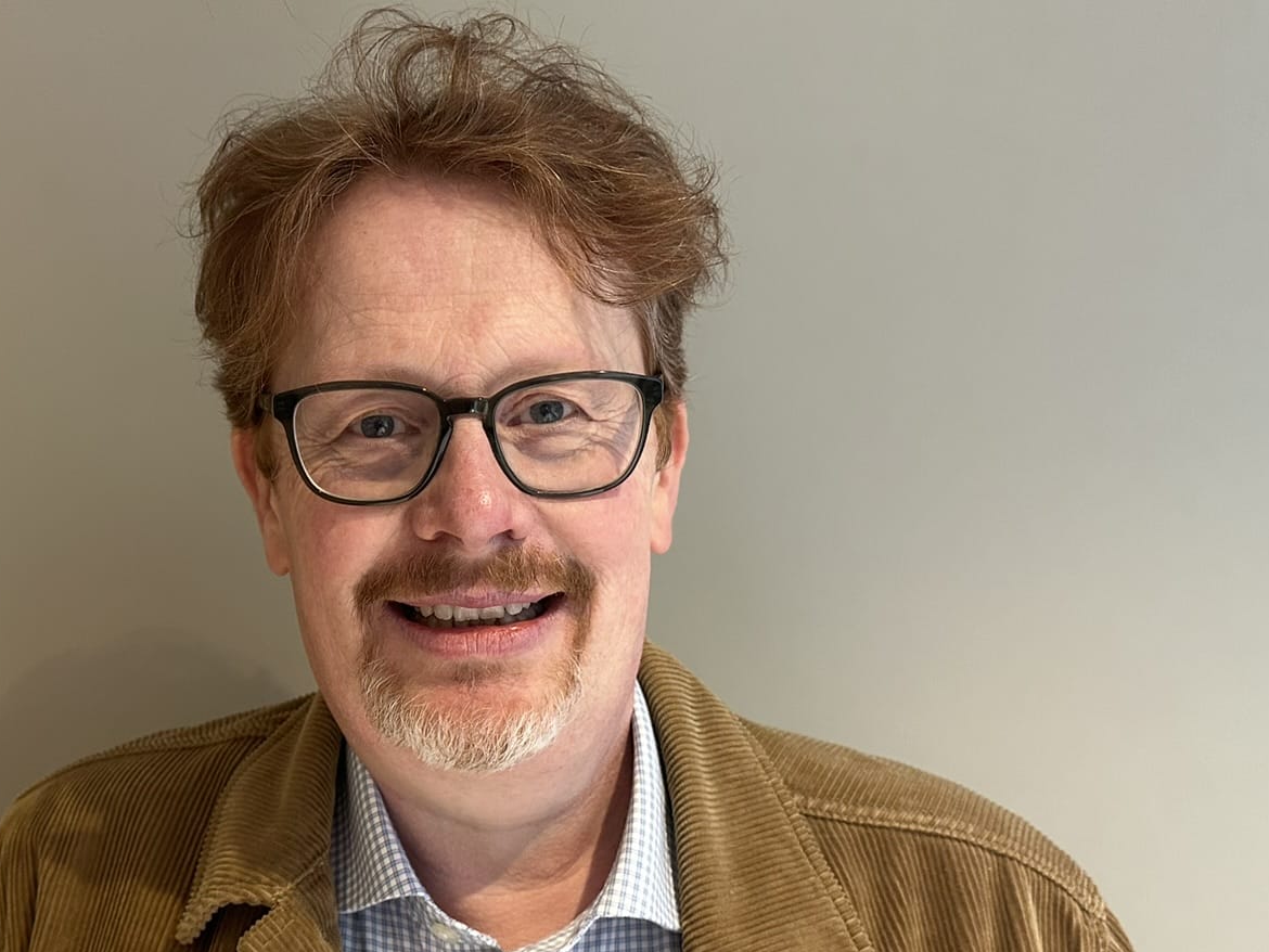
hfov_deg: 43.9
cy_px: 590
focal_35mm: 42
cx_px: 383
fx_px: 1540
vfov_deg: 34.2
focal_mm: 6.86
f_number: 1.78
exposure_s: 1/60
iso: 250
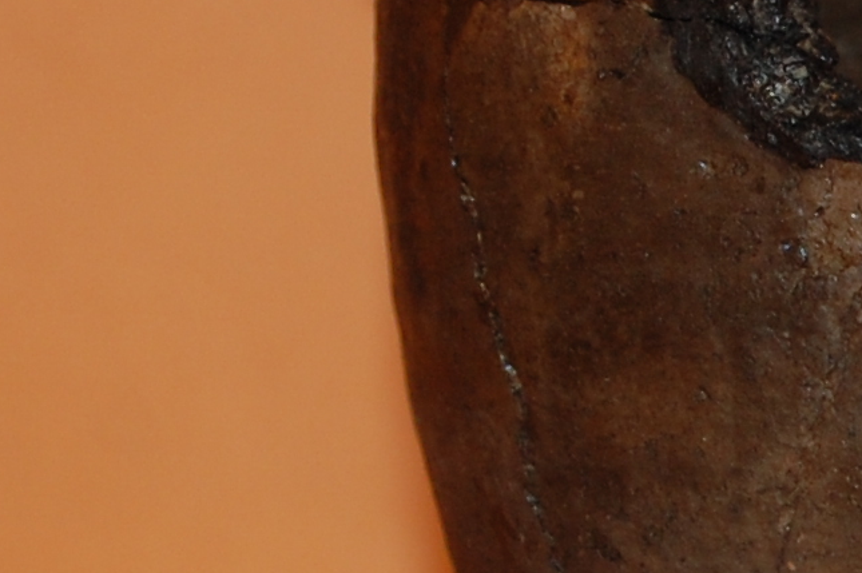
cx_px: 1180
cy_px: 162
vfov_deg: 4.1
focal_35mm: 336
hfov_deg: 6.1
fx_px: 8039
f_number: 5.6
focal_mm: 48
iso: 400
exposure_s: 1/60
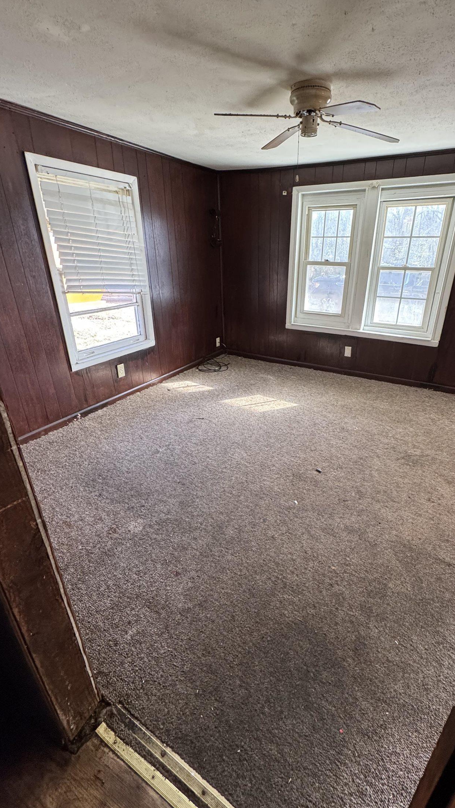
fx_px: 343
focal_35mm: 16
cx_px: 258
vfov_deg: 99.3
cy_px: 393
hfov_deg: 66.8
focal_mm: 2.22
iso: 320
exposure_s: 1/90
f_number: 2.2
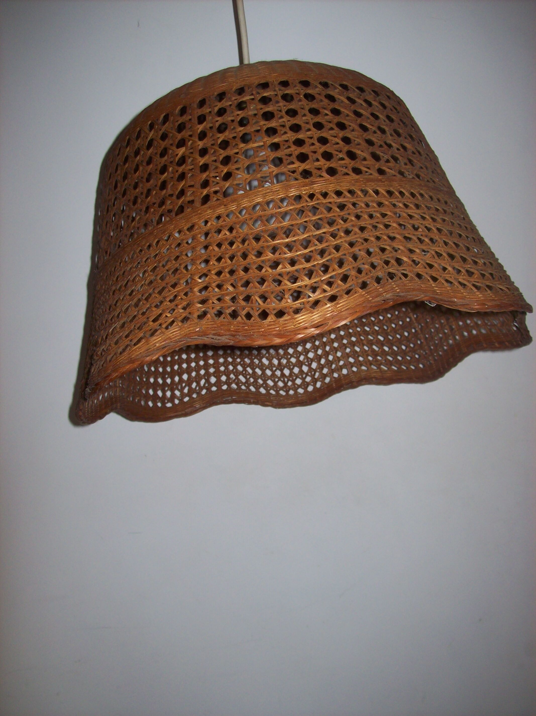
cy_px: 358
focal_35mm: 36
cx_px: 268
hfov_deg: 39.6
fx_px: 744
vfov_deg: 51.4
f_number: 2.7
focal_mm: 6
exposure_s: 1/64
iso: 80
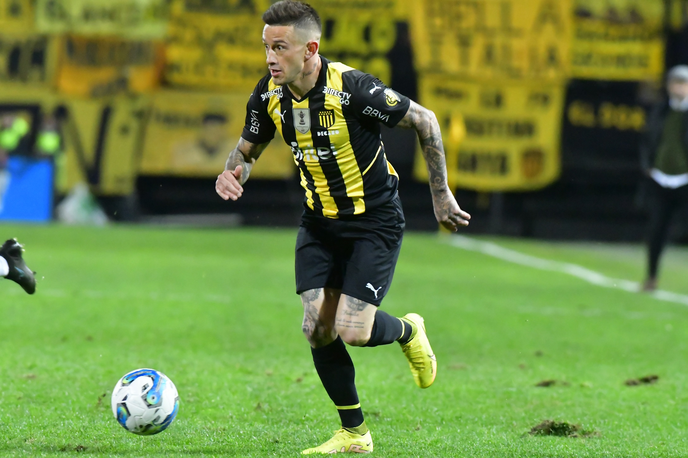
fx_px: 8598
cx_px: 344
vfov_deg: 3.1
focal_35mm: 450
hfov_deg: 4.6
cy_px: 229
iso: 18000
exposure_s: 1/800
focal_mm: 300
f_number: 5.6
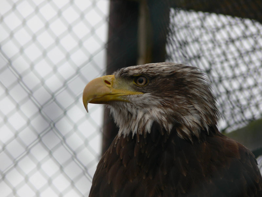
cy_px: 98
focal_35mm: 420
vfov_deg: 3.5
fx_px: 3179
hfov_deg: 4.7
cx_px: 131
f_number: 5.6
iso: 80
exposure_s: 1/125
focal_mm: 88.8
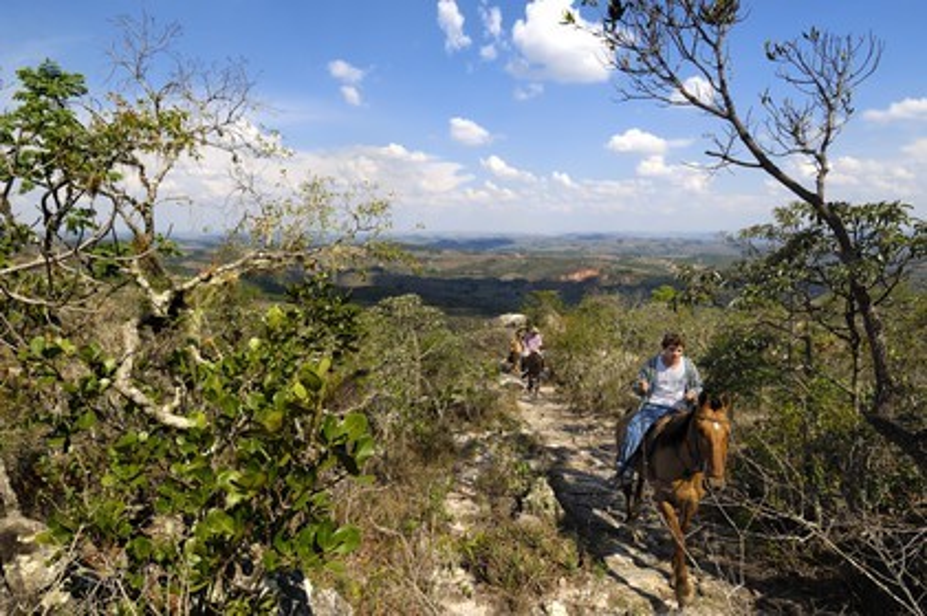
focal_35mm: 18
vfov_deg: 67.3
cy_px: 308
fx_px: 463
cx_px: 464
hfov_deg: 90.0
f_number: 10
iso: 100
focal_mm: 12
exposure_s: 1/125
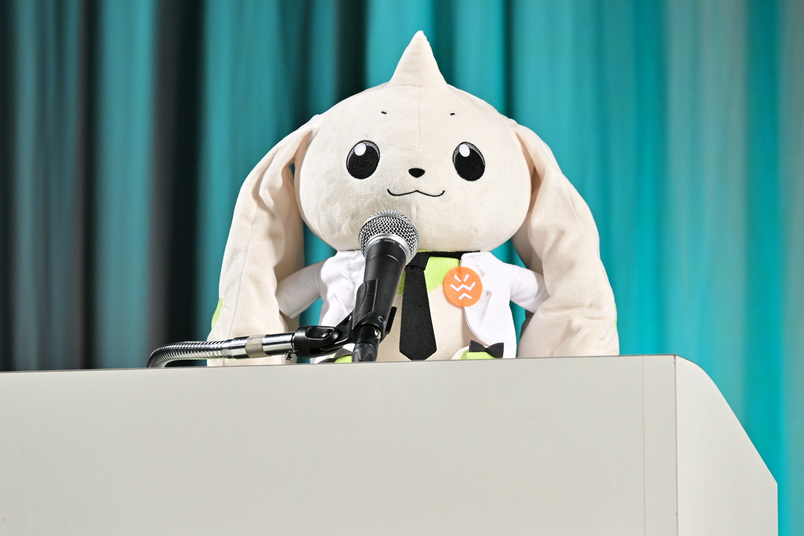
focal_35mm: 300
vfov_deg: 4.6
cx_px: 402
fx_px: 6699
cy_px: 268
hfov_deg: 6.9
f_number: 6.3
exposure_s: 1/250
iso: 1250
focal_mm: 200
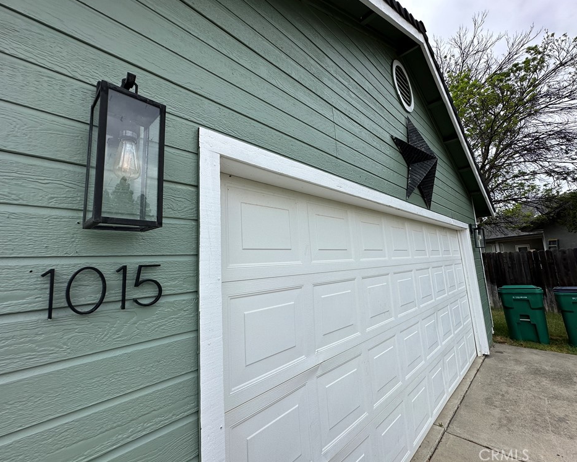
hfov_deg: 96.8
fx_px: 256
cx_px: 294
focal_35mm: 15
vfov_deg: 84.0
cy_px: 226
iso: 40
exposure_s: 1/619
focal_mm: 2.22
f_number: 2.2
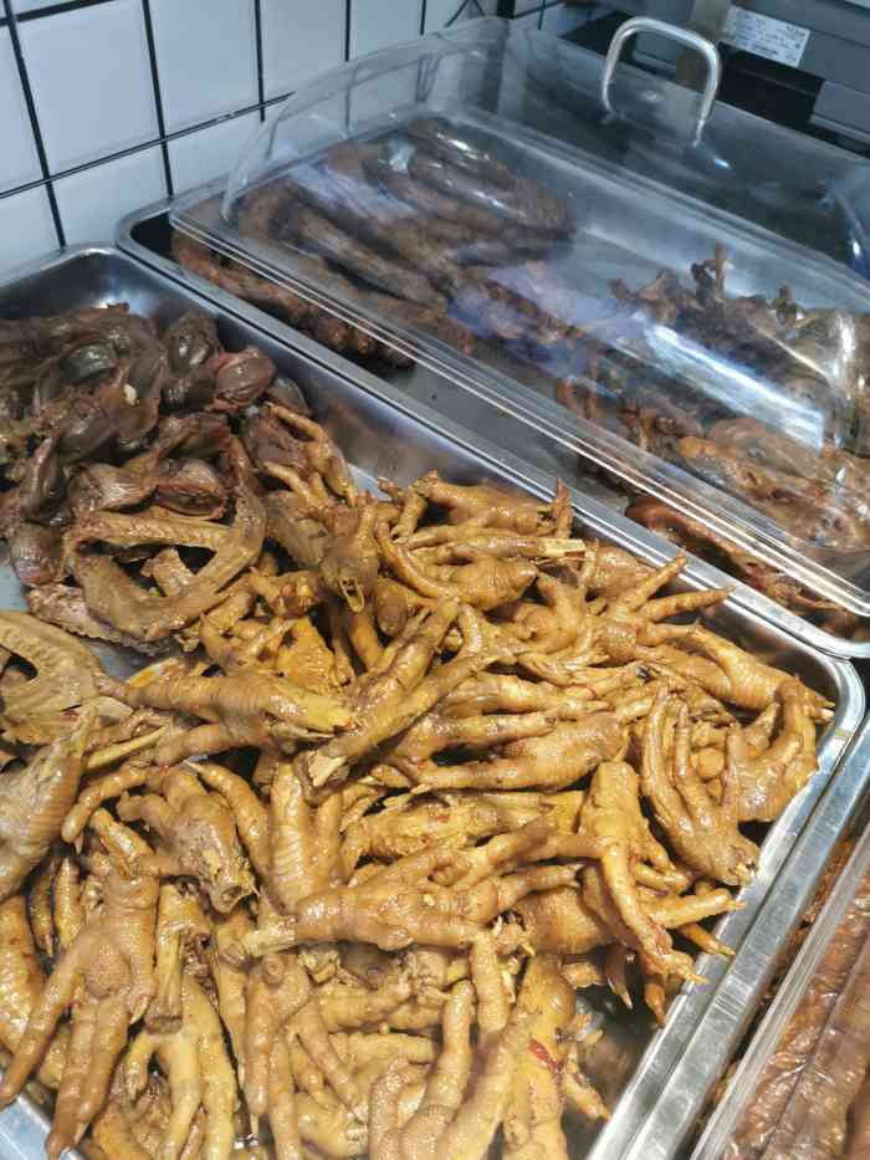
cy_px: 580
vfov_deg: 65.3
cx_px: 435
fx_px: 905
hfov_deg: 51.4
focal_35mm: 27
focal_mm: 5.58
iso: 160
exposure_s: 1/50
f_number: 1.8
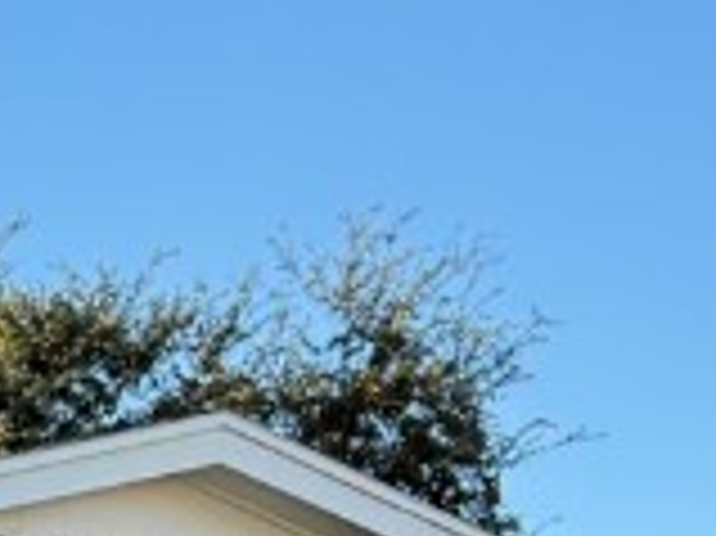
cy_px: 1180
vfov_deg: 8.9
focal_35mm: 155
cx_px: -567
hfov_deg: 11.8
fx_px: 3204
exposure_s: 1/822
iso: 100
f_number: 1.78
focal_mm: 6.76
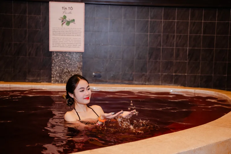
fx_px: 330
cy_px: 77
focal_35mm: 52
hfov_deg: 38.5
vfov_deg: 26.2
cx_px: 116
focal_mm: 51.5
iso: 640
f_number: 2.8
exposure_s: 1/125
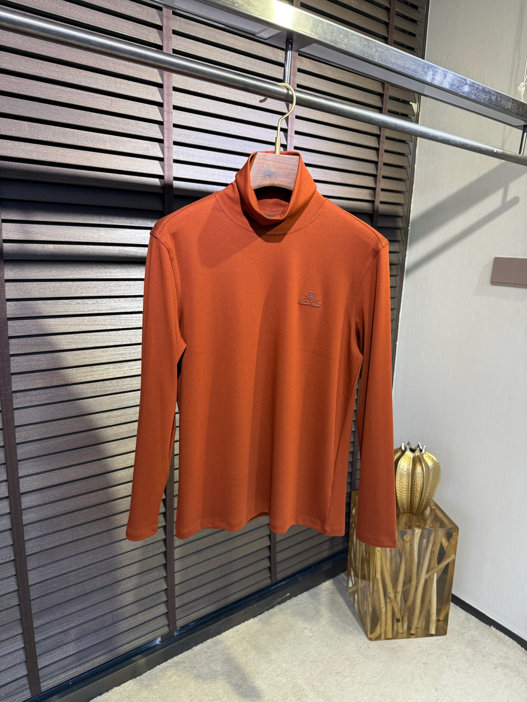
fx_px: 487
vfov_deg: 71.6
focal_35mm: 24
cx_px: 264
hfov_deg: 56.8
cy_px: 351
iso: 160
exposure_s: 1/100
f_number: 1.78
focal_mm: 6.76
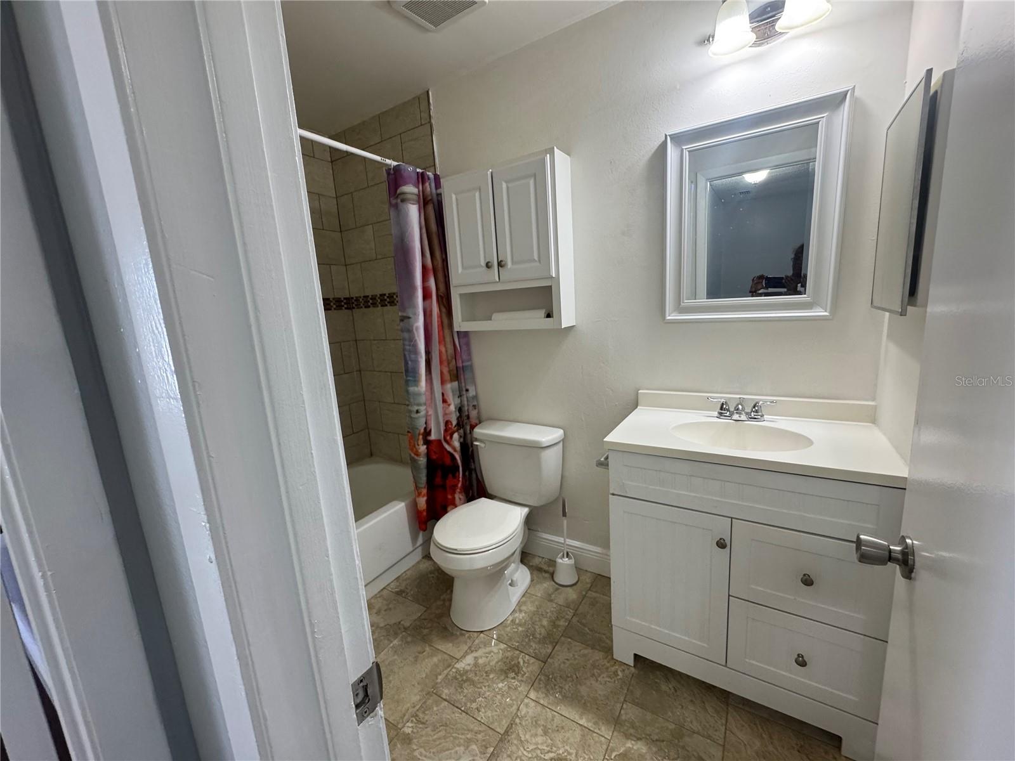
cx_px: 508
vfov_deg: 85.7
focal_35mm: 14
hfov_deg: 102.1
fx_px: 411
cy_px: 380
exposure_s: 1/120
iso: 250
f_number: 2.2
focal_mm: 2.22
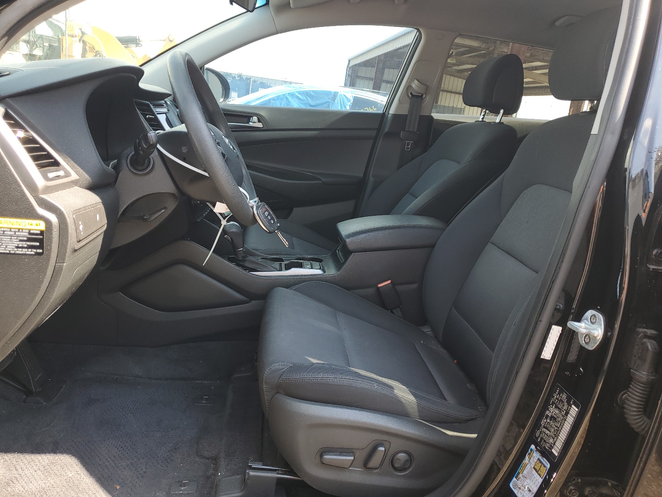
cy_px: 248
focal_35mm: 26
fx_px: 497
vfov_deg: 53.1
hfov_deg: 67.3
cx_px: 331
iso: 50
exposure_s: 1/233
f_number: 1.5
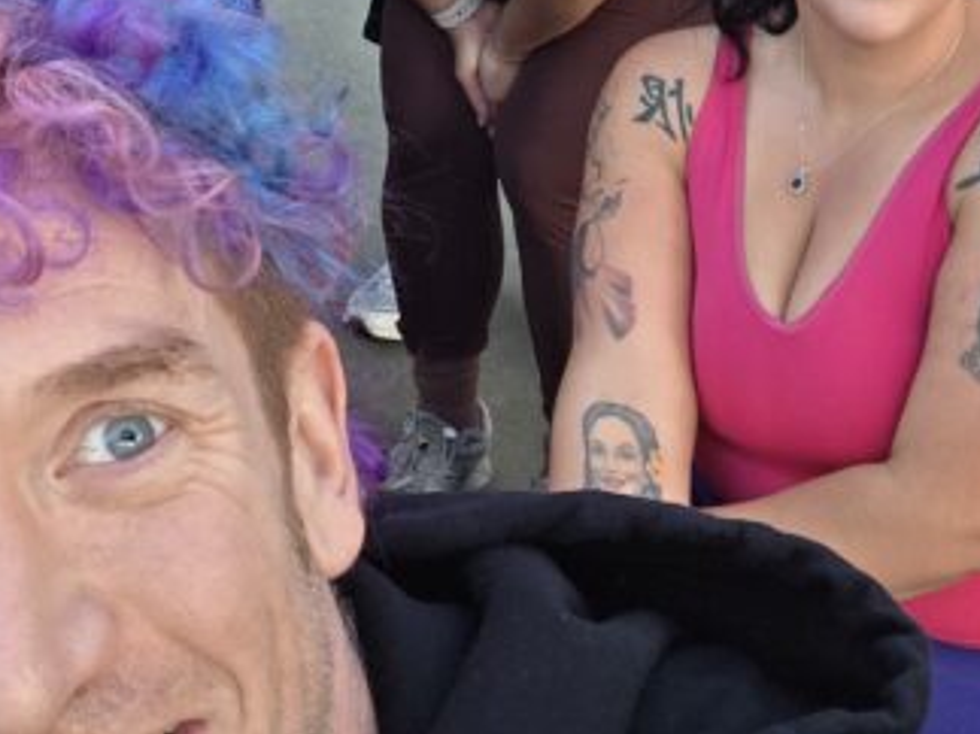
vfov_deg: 21.9
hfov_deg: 28.1
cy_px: -149
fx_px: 1755
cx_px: -127
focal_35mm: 62
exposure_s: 1/120
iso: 320
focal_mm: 3.3
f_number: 2.2
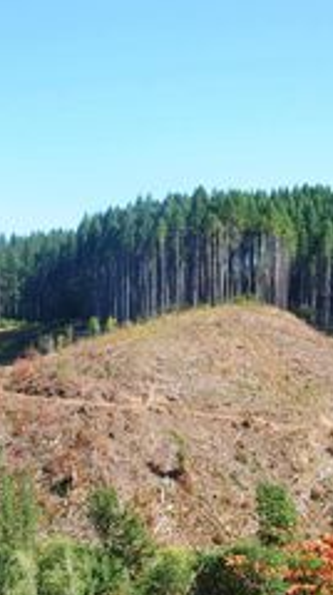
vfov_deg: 31.6
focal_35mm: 66
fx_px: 1039
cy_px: 416
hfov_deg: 18.1
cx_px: 261
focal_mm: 20
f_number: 10
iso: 200
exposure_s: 1/200
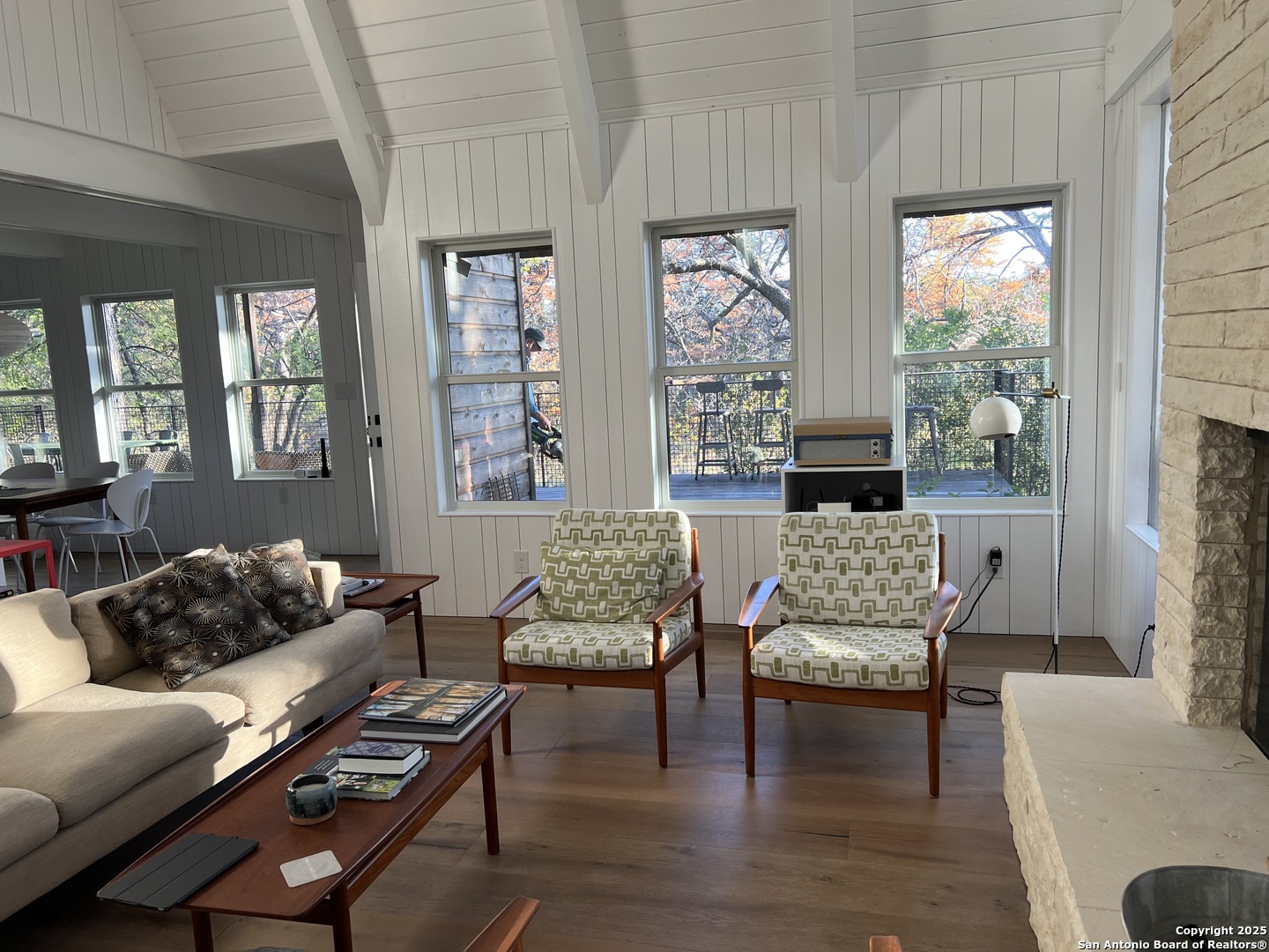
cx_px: 634
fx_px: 953
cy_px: 476
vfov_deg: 53.1
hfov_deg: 67.3
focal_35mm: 26
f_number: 1.5
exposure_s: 1/121
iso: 64
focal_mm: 5.7
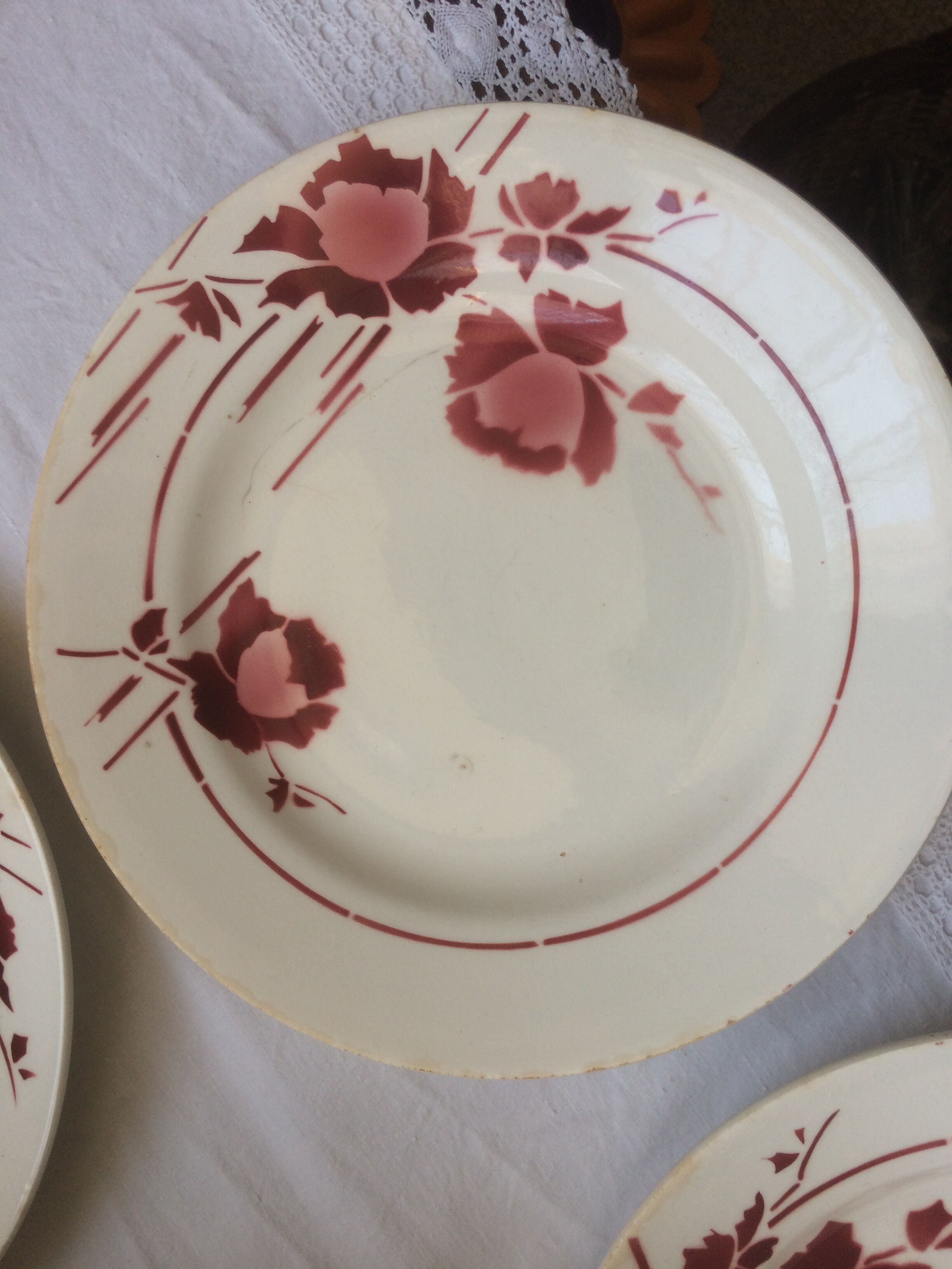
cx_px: 476
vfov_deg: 61.7
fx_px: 1063
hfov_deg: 48.2
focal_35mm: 29
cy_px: 634
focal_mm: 4.15
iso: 40
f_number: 2.2
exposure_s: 1/60
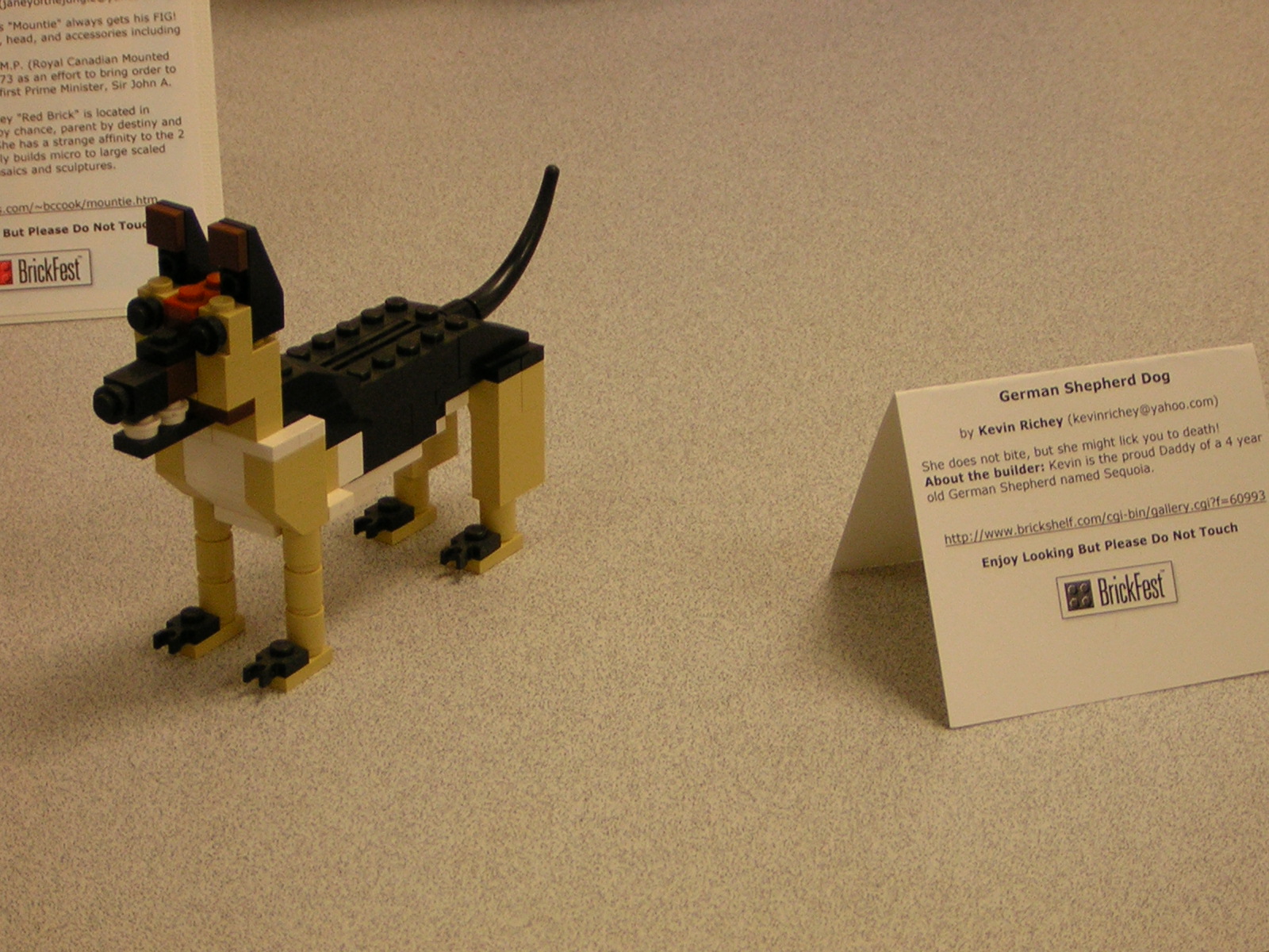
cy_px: 476
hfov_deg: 18.2
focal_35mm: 108
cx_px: 634
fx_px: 3959
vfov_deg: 13.7
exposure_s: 1/5.5
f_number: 4.7
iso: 65
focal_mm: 14.1
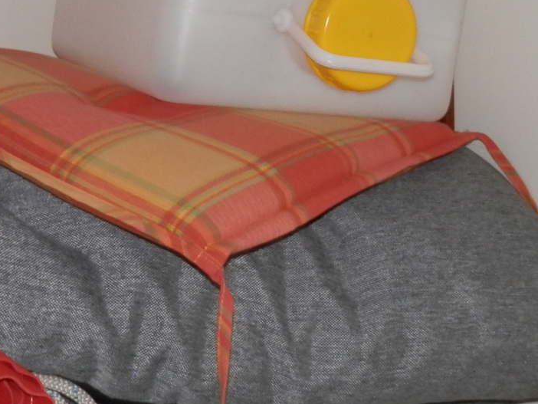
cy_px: 66
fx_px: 1384
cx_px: 276
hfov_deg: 22.0
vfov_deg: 16.5
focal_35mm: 89
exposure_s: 1/30
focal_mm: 4.5
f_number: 3
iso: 100
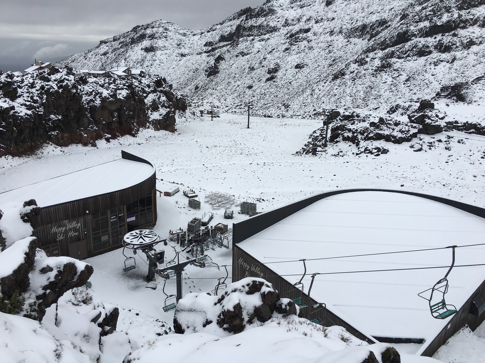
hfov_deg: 61.7
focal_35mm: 29
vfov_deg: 48.2
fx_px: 406
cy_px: 182
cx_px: 242
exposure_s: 1/1570
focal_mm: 4.15
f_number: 2.2
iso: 25
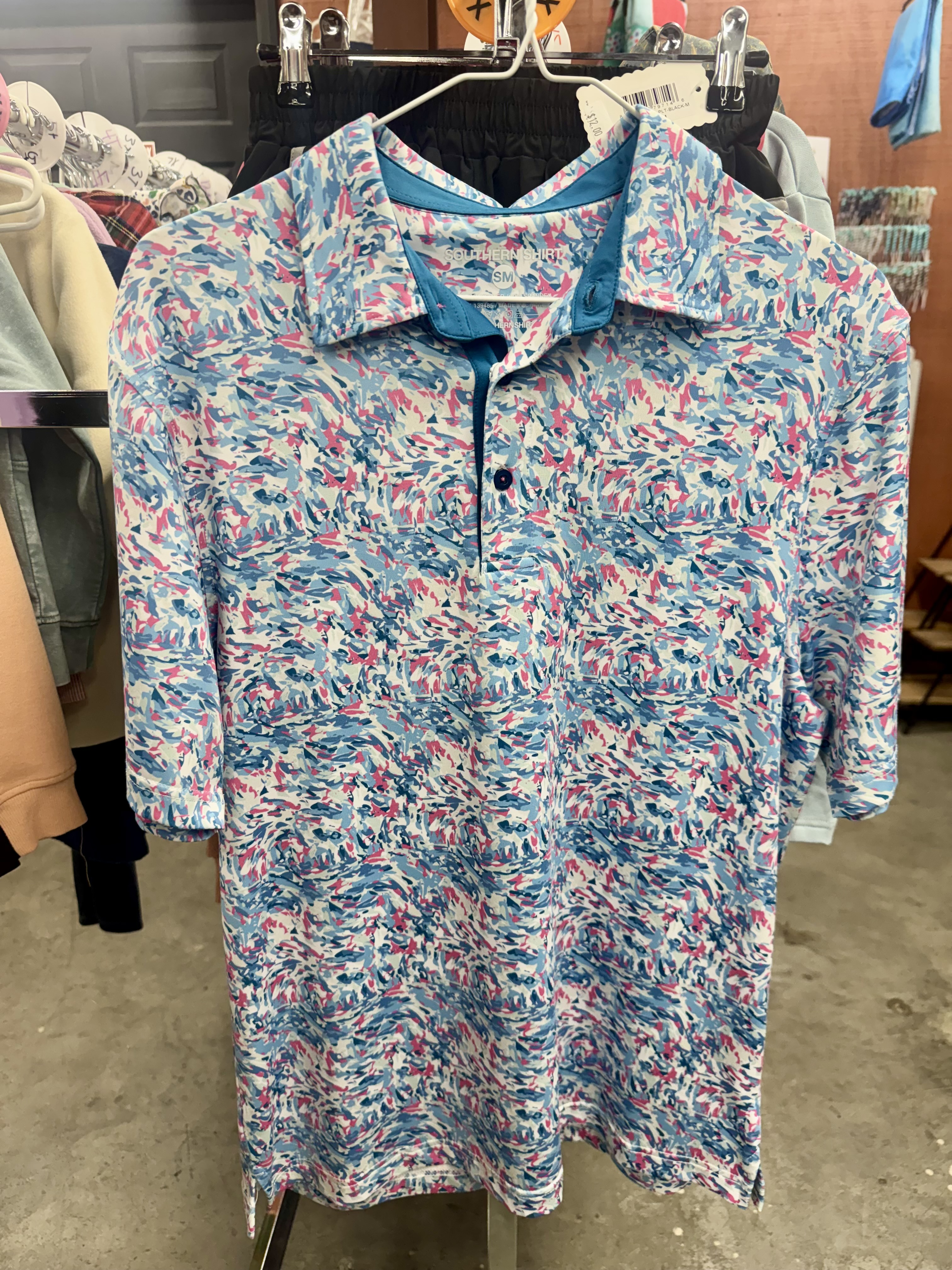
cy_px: 635
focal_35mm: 24
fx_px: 880
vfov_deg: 71.6
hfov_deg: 56.8
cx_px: 476
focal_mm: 6.76
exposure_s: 1/120
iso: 160
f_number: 1.78
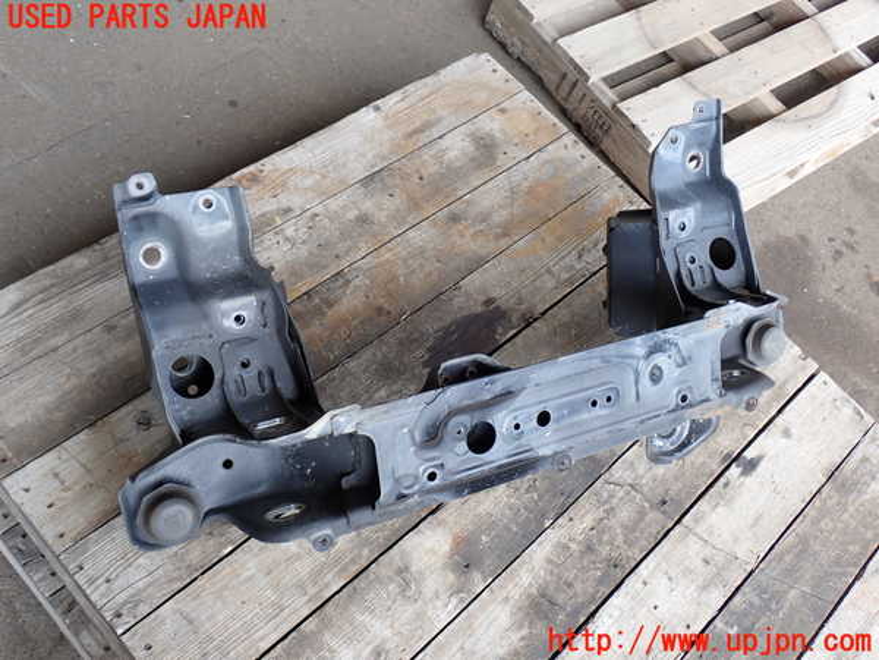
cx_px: 440
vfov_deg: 39.7
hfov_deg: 51.4
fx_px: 914
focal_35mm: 36
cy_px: 330
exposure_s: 1/80
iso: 100
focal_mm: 6.37
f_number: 3.5
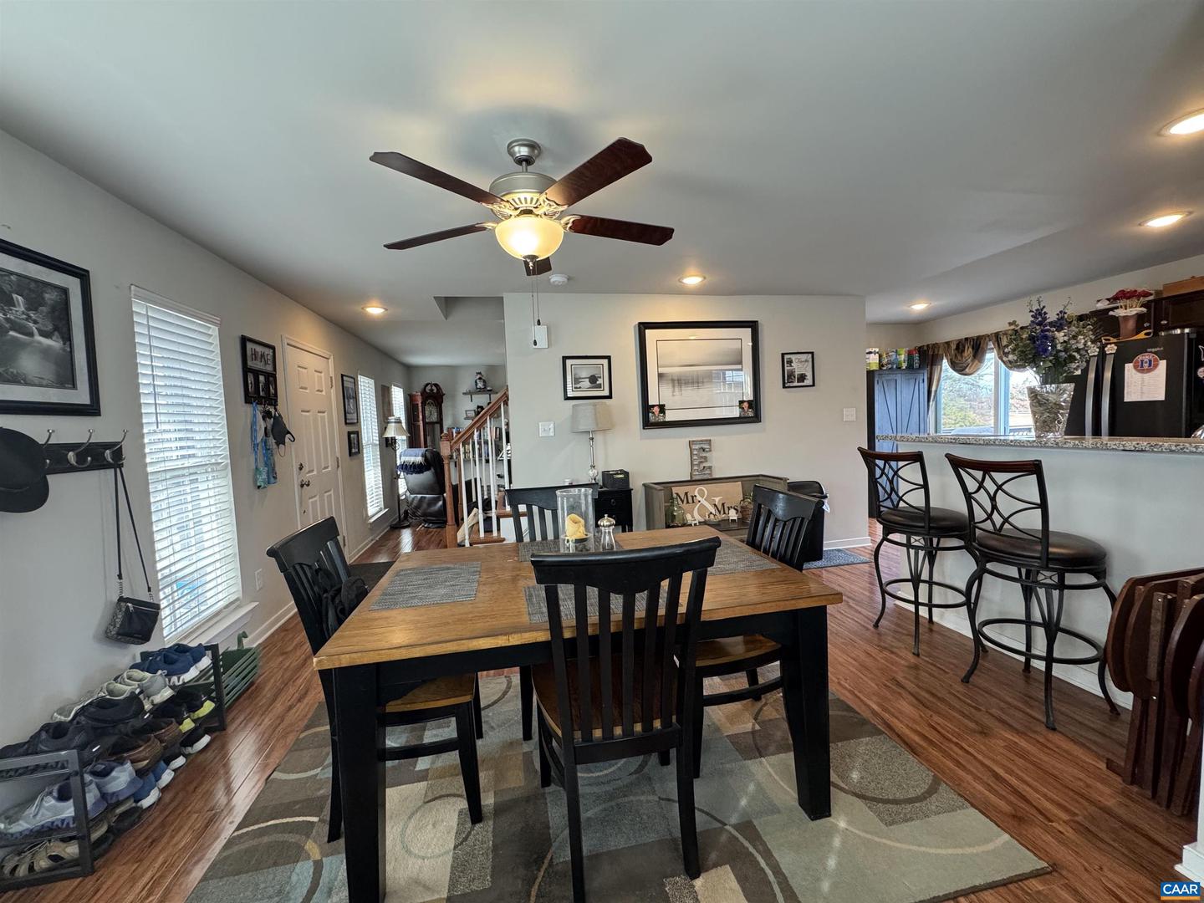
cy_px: 452
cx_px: 602
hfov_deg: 102.1
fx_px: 487
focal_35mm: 14
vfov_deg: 85.7
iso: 250
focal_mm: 2.22
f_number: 2.2
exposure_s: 1/120
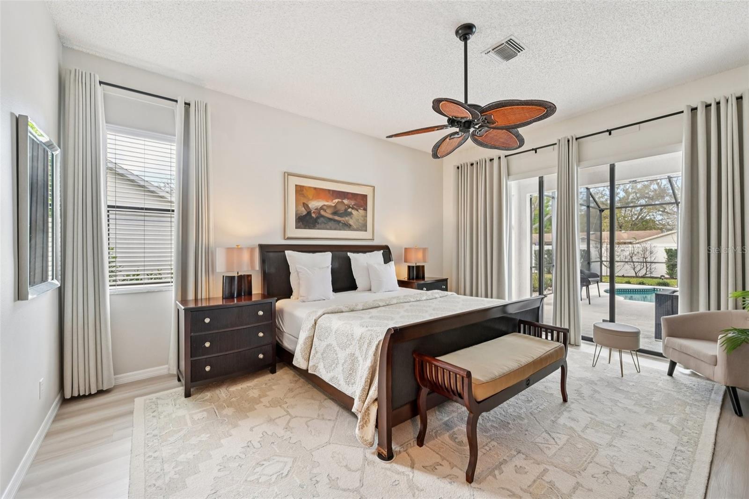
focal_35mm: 14
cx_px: 374
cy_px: 250
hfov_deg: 104.3
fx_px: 291
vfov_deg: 81.2
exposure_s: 1/25
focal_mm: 14
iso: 400
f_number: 8
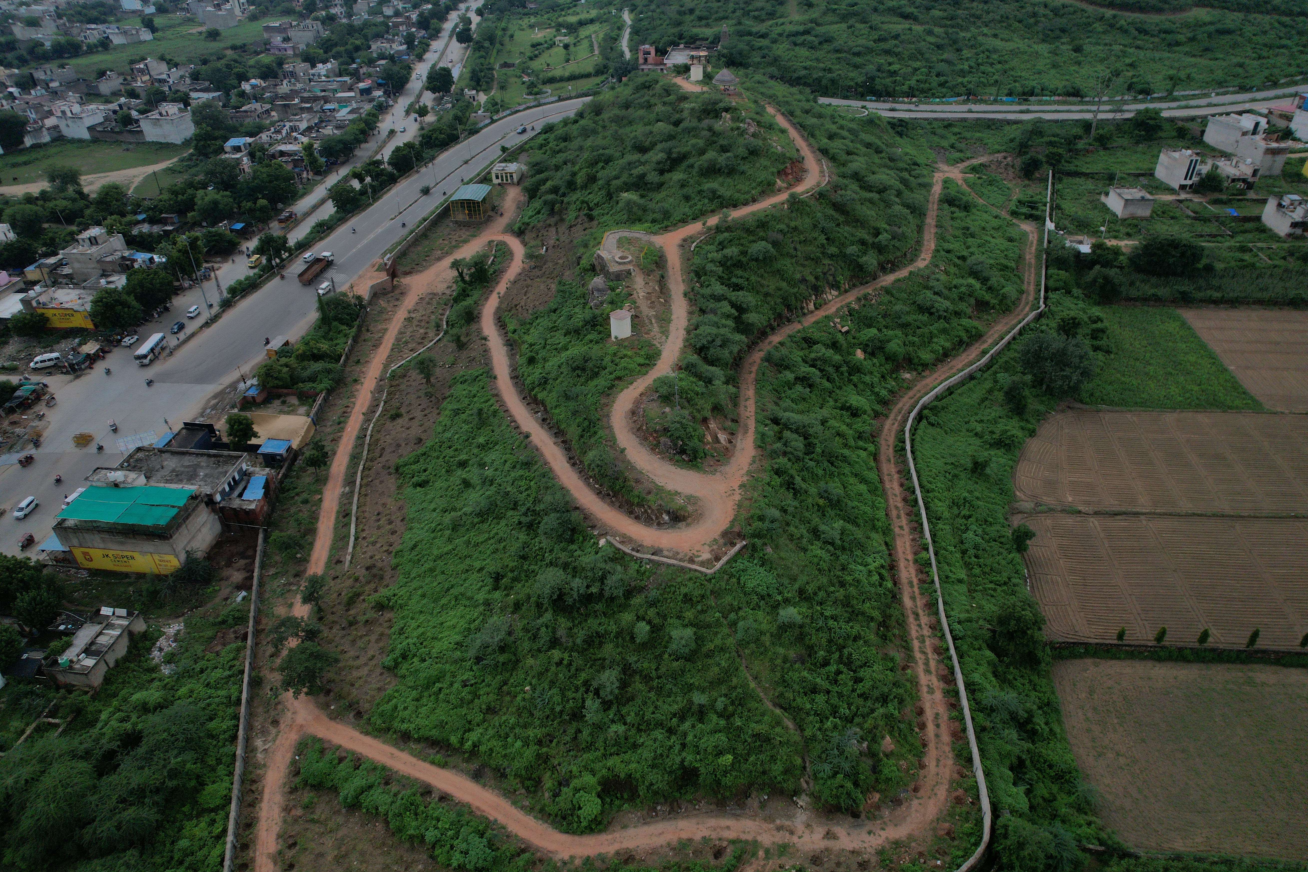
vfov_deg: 55.1
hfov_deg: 76.1
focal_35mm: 23
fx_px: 836
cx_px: 656
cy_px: 430
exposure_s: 1/3200
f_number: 2.8
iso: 100
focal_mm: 8.38
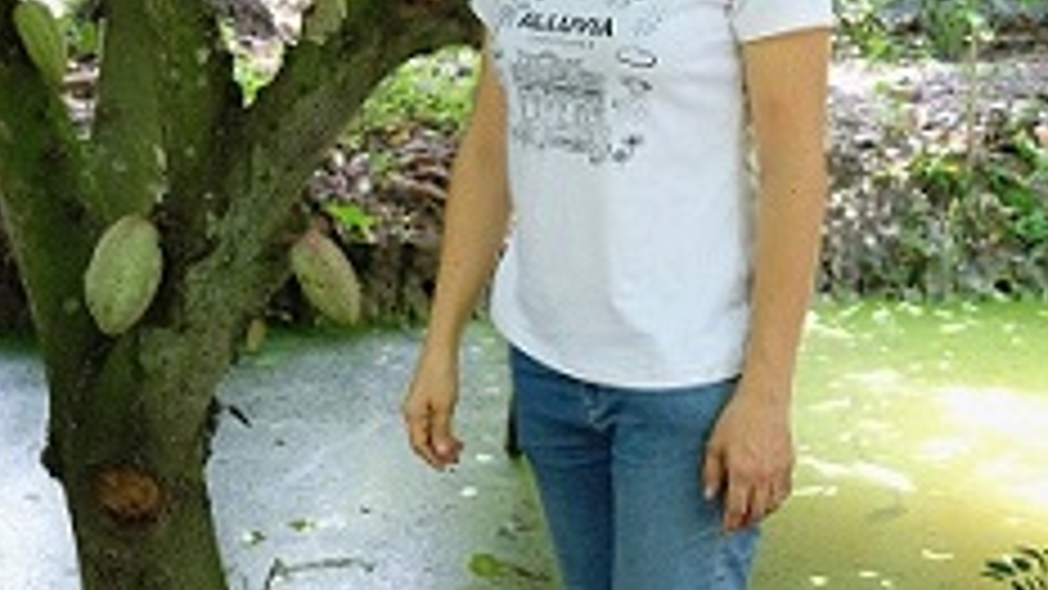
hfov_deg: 25.2
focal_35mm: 81
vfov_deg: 14.4
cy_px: -151
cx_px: 49
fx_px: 2251
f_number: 4
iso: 1000
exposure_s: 1/180
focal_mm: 24.3
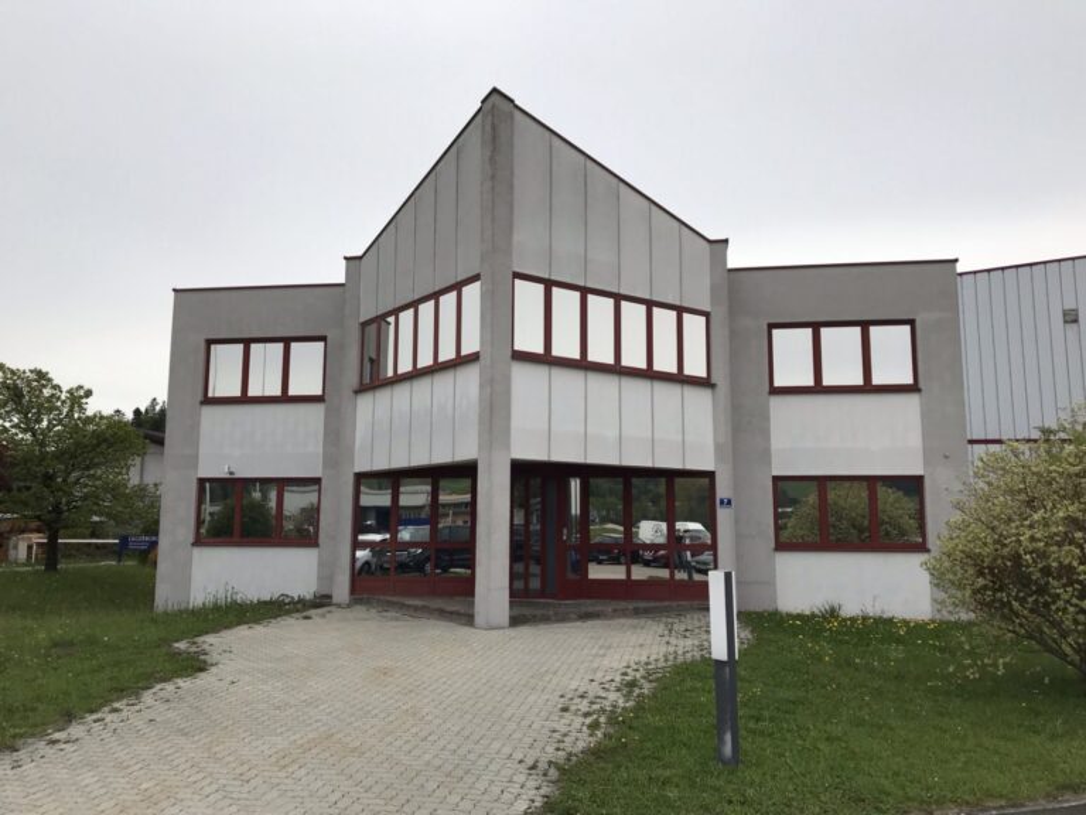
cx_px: 543
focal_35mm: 28
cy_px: 408
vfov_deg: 49.7
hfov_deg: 63.4
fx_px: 878
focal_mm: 3.99
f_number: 1.8
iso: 20
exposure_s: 1/2740
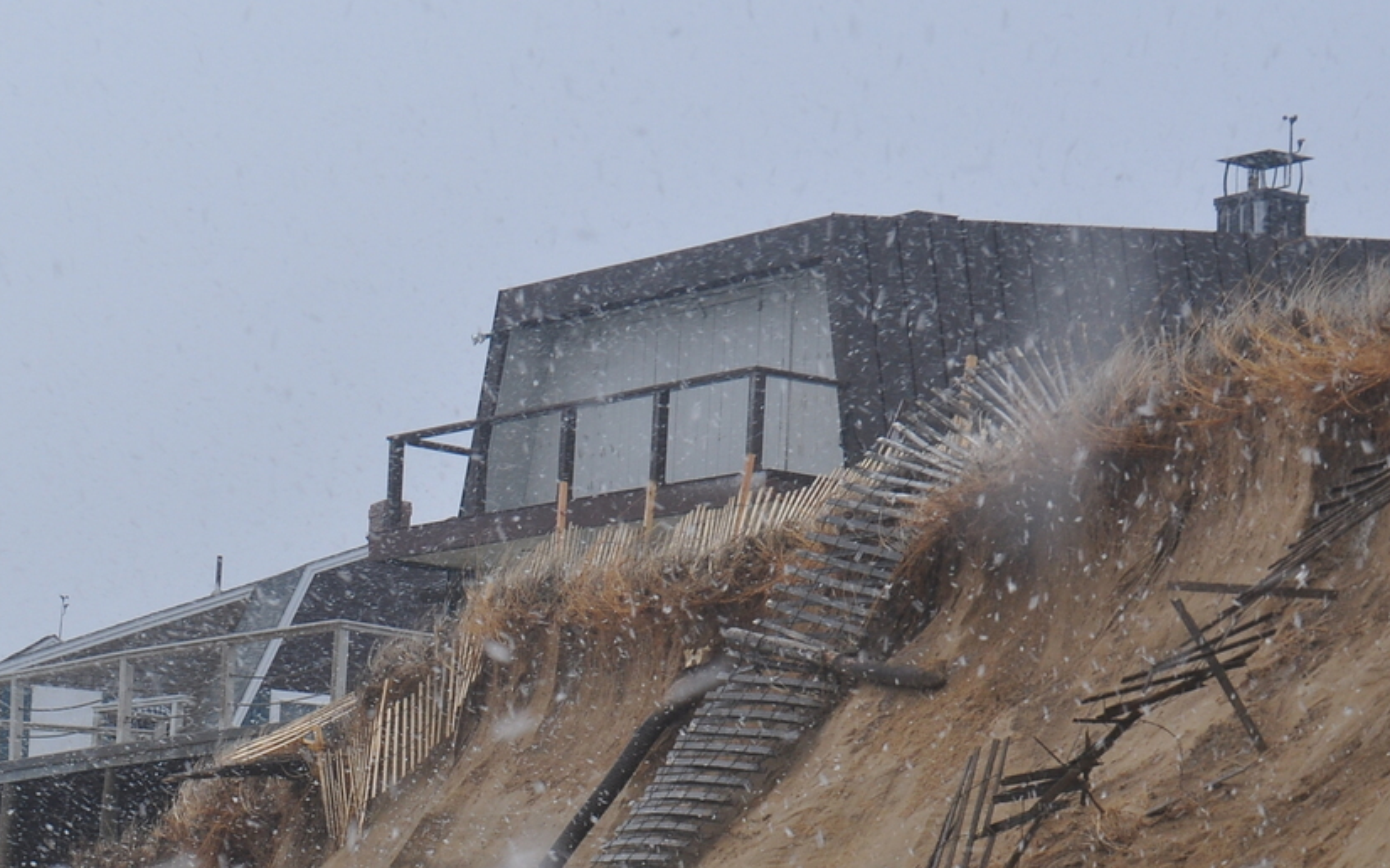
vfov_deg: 9.2
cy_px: 754
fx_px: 5379
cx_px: 153
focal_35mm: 142
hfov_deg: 14.6
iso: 200
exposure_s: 1/160
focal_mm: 48
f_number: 9
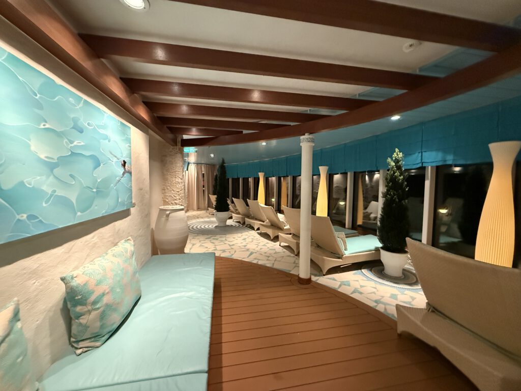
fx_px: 211
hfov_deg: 102.1
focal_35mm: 14
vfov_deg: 85.7
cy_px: 196
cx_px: 260
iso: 1250
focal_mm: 2.22
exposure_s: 1/60
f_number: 2.2
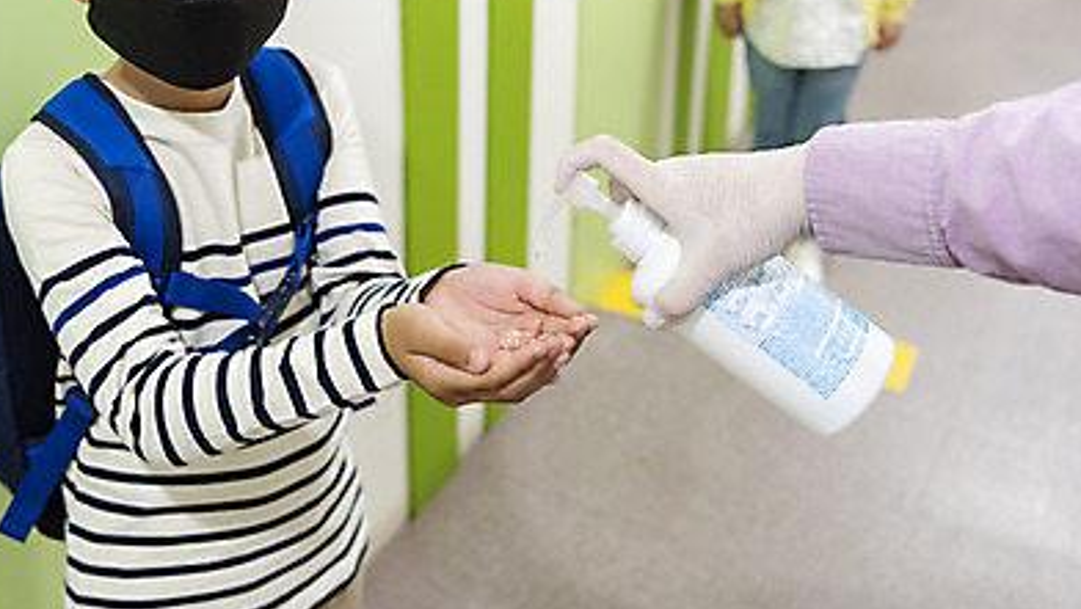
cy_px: 69
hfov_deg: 42.7
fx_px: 1377
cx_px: 432
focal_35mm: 48
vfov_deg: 24.3
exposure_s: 1/80
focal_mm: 30
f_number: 2.8
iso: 800
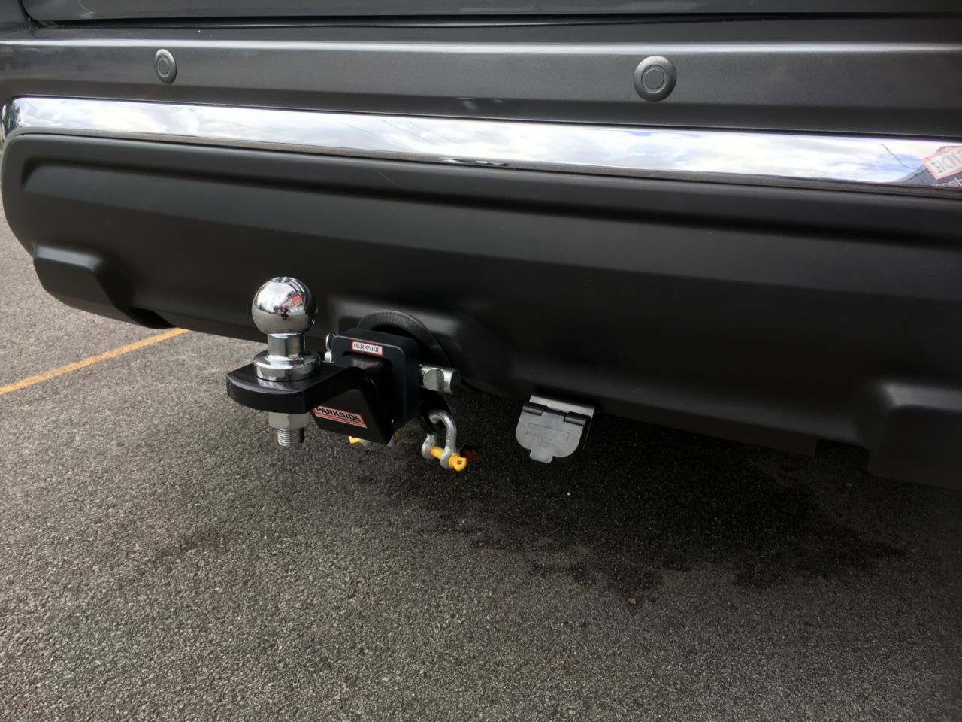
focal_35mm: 29
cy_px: 361
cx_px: 481
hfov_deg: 61.7
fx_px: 806
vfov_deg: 48.2
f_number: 2.2
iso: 25
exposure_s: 1/349
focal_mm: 4.15
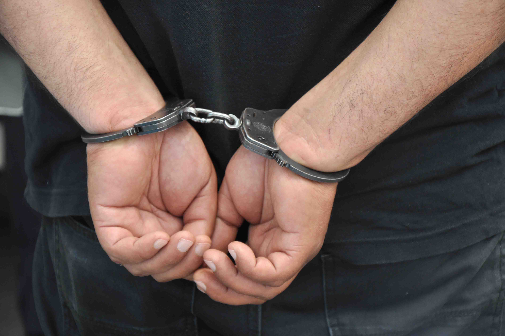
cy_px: 168
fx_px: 2207
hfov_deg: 13.1
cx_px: 252
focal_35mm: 158
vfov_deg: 8.7
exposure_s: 1/640
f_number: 6.3
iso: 320
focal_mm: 105
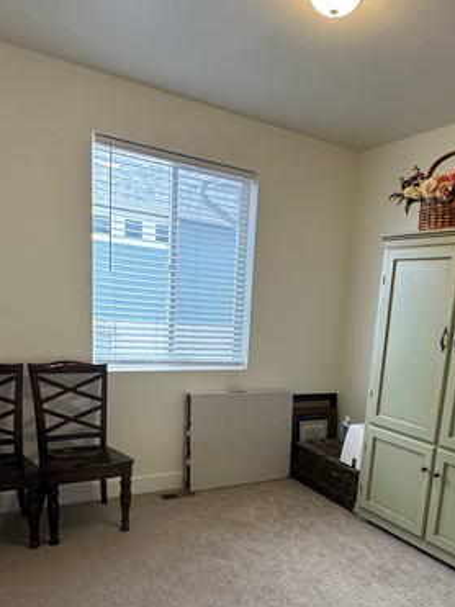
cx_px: 286
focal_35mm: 29
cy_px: 416
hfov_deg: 47.7
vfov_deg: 59.9
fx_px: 509
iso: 250
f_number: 2.2
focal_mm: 2.22
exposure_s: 1/120
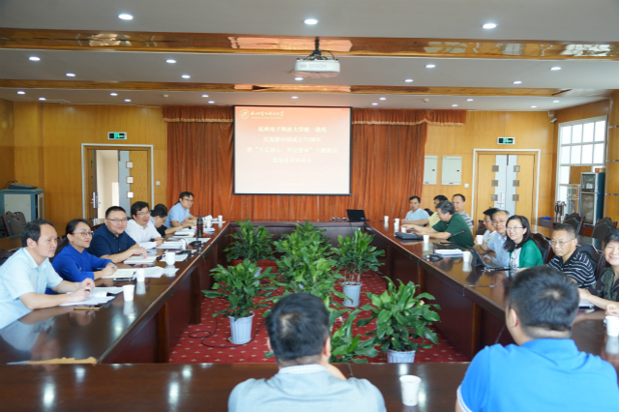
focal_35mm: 31
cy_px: 206
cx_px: 310
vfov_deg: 42.3
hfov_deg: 60.3
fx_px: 533
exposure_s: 1/60
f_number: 4
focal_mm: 31
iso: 800
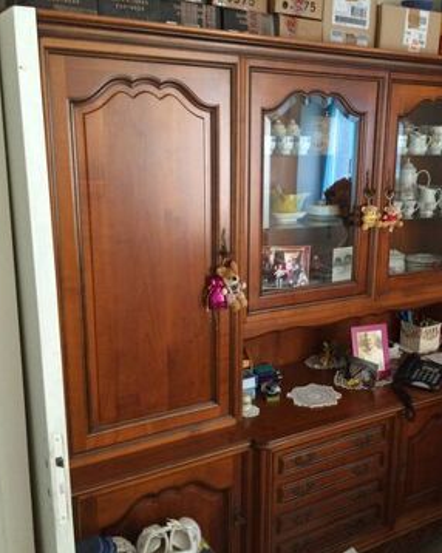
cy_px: 276
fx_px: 622
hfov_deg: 38.3
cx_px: 321
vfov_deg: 48.0
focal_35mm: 38
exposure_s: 1/33
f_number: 2.2
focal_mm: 4.15
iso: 320
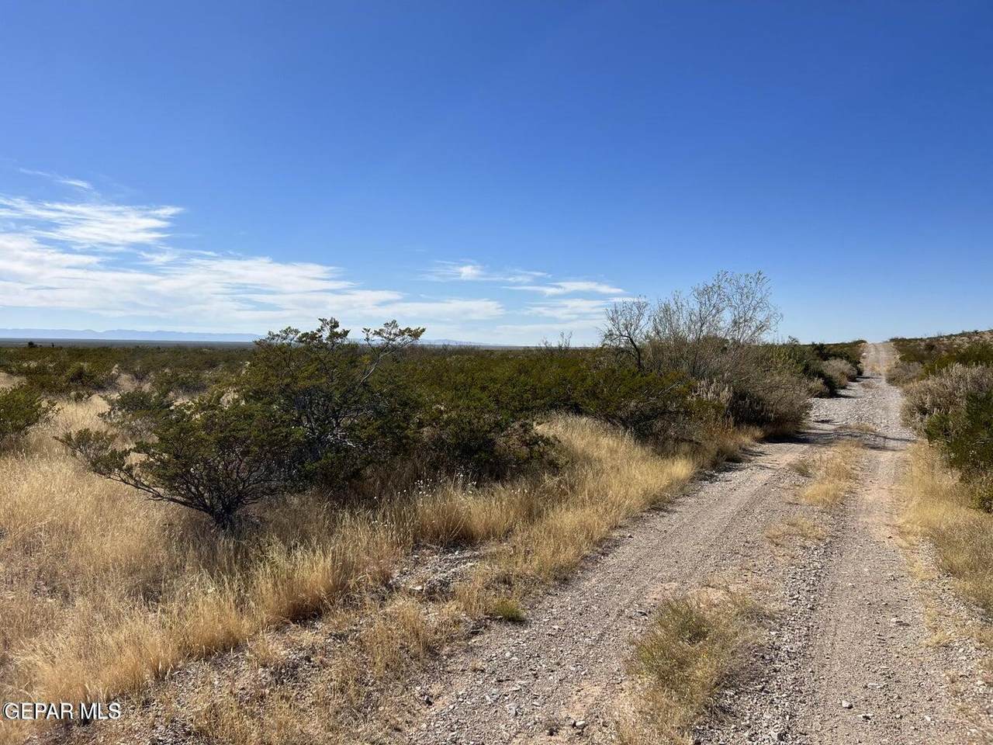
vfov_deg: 53.1
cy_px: 372
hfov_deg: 67.3
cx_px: 496
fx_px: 746
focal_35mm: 26
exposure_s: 1/8000
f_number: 1.5
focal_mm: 5.7
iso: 50
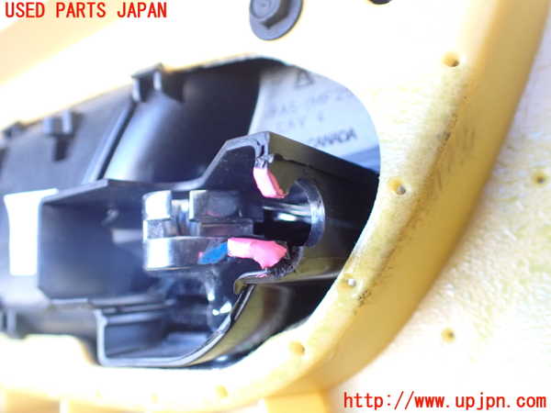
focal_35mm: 30
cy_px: 206
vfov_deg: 46.8
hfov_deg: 60.0
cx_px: 276
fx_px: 478
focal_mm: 5.4
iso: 800
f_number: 2.3
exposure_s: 1/125
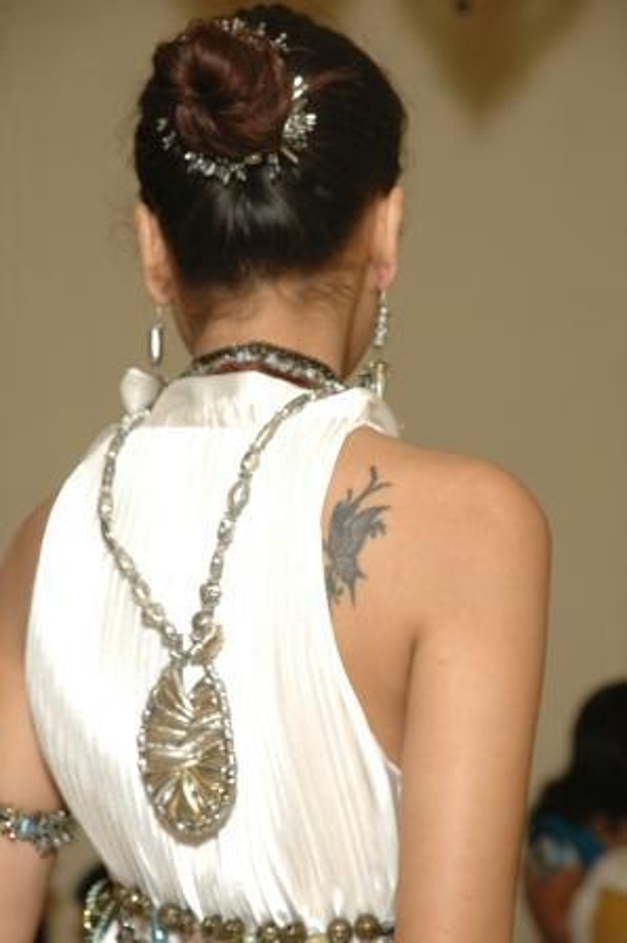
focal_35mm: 158
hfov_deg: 8.7
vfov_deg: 13.0
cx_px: 314
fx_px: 4121
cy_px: 472
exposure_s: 1/125
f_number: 8
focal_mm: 105
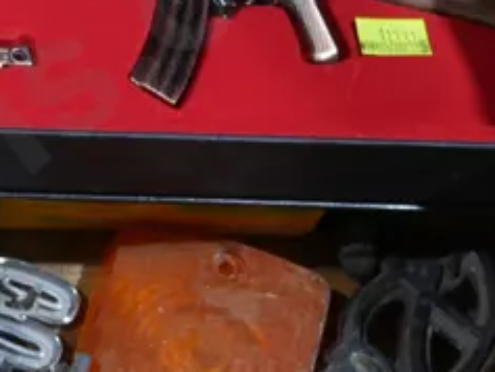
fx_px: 2346
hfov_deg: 11.3
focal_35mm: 164
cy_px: 400
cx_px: -349
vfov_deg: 9.0
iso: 400
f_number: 4.1
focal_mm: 19
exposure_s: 1/60
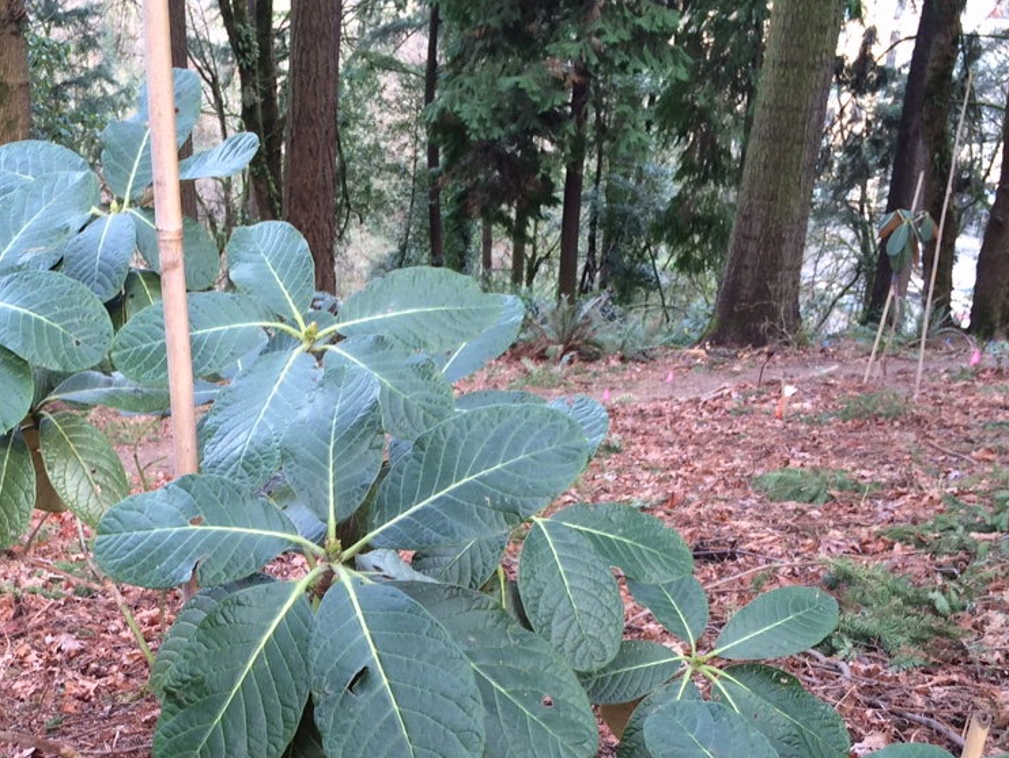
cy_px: 650
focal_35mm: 50
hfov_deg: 37.4
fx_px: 1458
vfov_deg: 28.2
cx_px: 275
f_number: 2.2
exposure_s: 1/60
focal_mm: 4.15
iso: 50
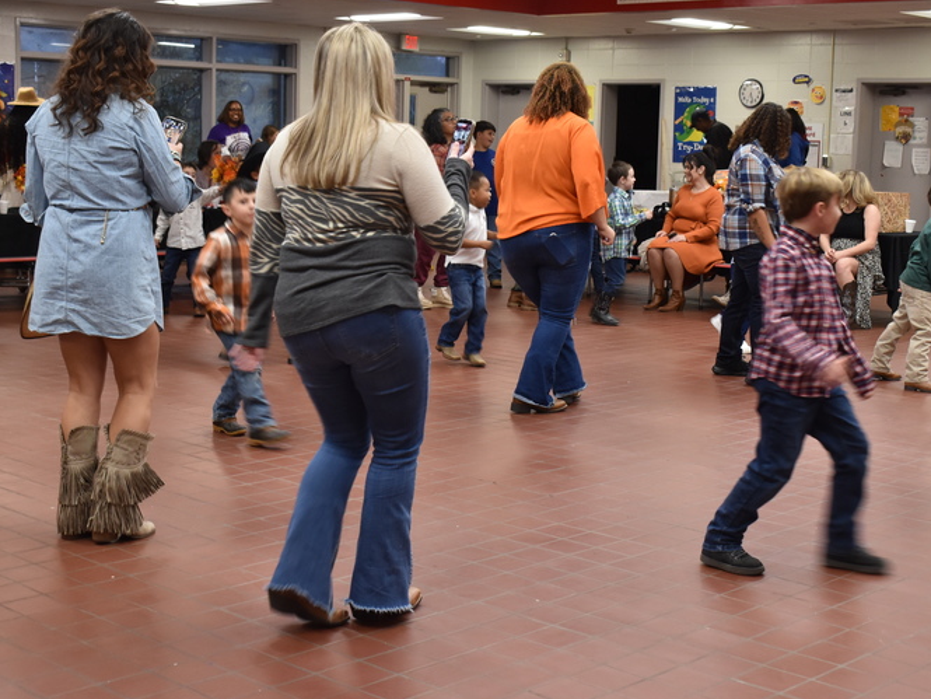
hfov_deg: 32.7
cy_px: 332
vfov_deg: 24.8
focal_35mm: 59
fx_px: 1587
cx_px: 470
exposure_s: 1/50
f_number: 7.1
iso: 1000
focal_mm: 34
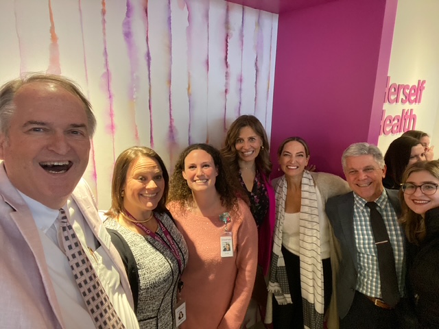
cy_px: 164
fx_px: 292
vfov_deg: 58.9
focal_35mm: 23
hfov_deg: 73.9
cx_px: 220
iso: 400
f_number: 2.2
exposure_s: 1/30
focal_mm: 2.71
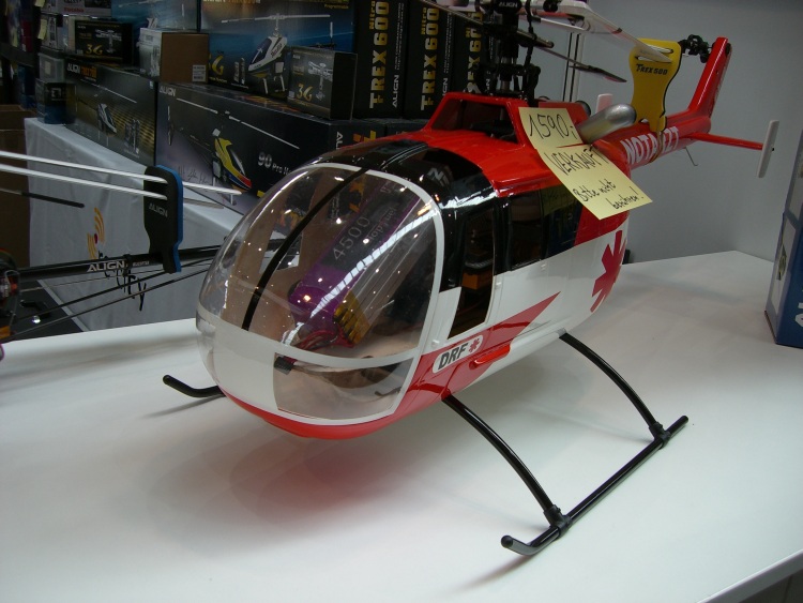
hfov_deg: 49.0
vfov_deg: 37.7
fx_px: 882
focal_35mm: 38
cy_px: 302
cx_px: 402
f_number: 2.7
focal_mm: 6.2
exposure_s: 1/100
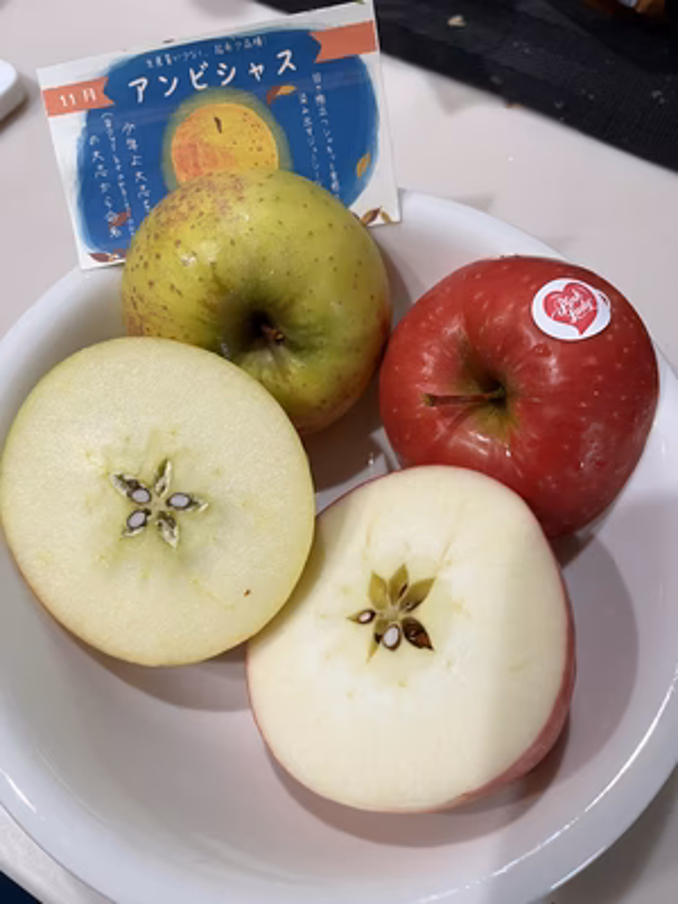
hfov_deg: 53.1
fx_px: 679
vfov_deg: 67.3
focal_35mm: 26
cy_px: 452
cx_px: 339
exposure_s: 1/60
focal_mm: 5.1
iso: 100
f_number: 1.6
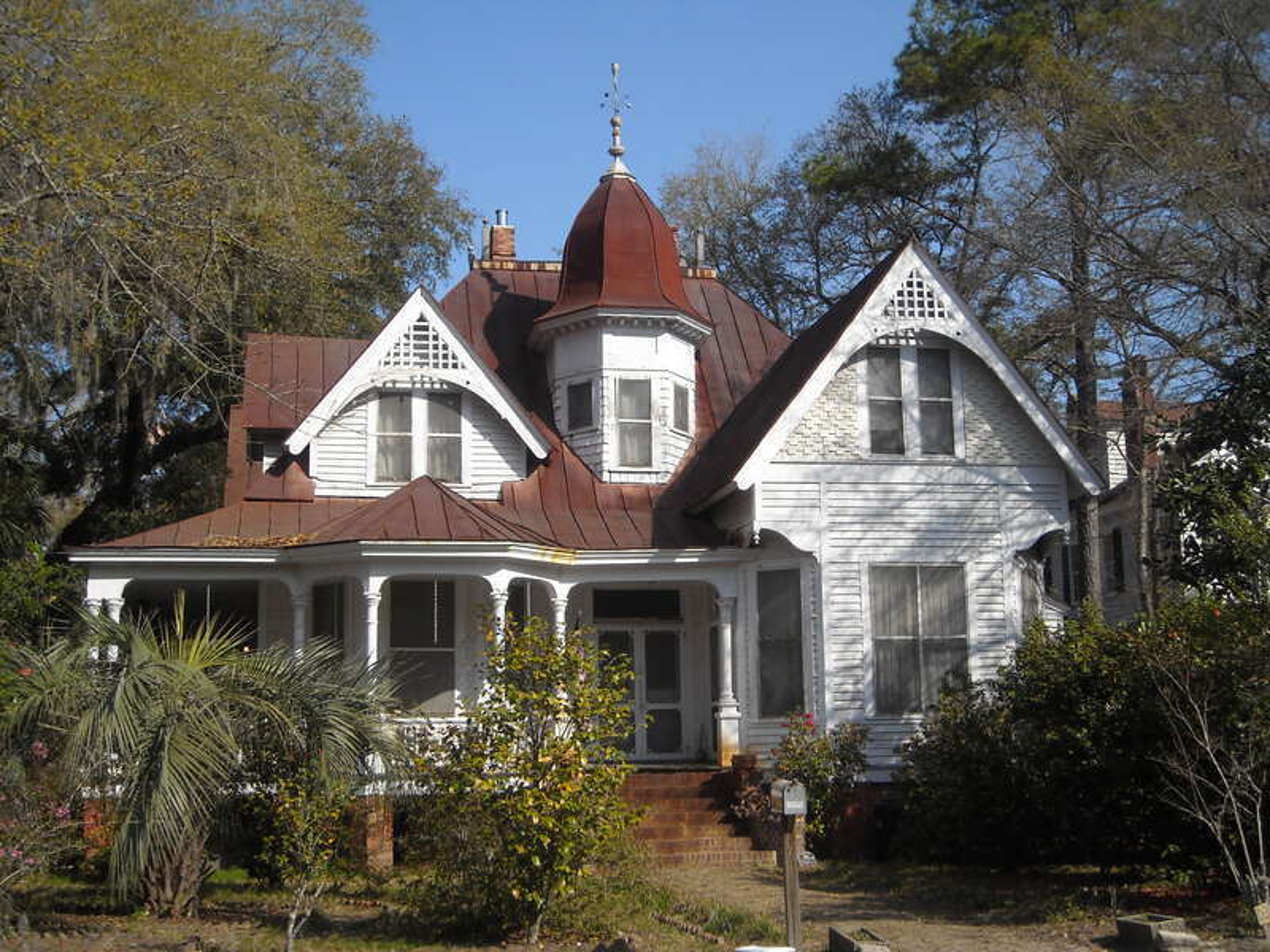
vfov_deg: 29.7
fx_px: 1798
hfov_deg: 38.9
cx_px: 635
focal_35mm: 49
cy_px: 476
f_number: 6.3
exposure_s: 1/284
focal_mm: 7.92
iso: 64
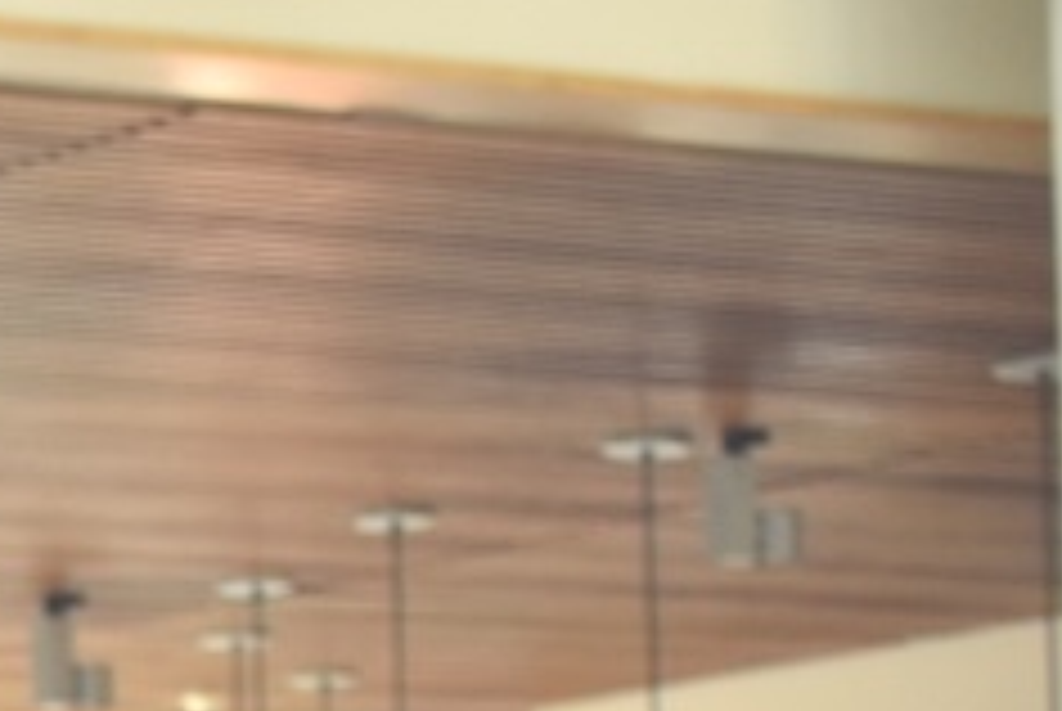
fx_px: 6303
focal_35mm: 213
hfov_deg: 8.3
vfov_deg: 6.2
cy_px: 1505
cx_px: -2012
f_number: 5
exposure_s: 1/250
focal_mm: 21
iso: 400
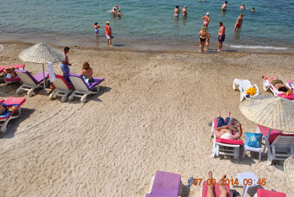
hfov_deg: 53.1
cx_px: 147
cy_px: 98
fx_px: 294
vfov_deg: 37.0
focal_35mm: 36
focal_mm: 24
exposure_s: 1/320
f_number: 9
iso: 100
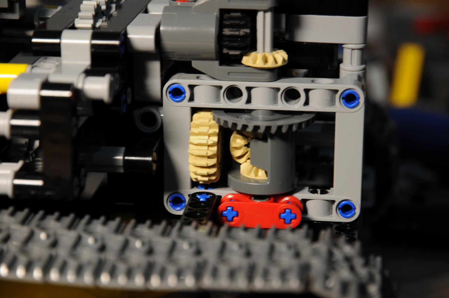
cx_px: 224
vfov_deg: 10.7
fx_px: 1588
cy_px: 149
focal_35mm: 128
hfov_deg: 16.1
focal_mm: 85
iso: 400
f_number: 5.6
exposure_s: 1/20
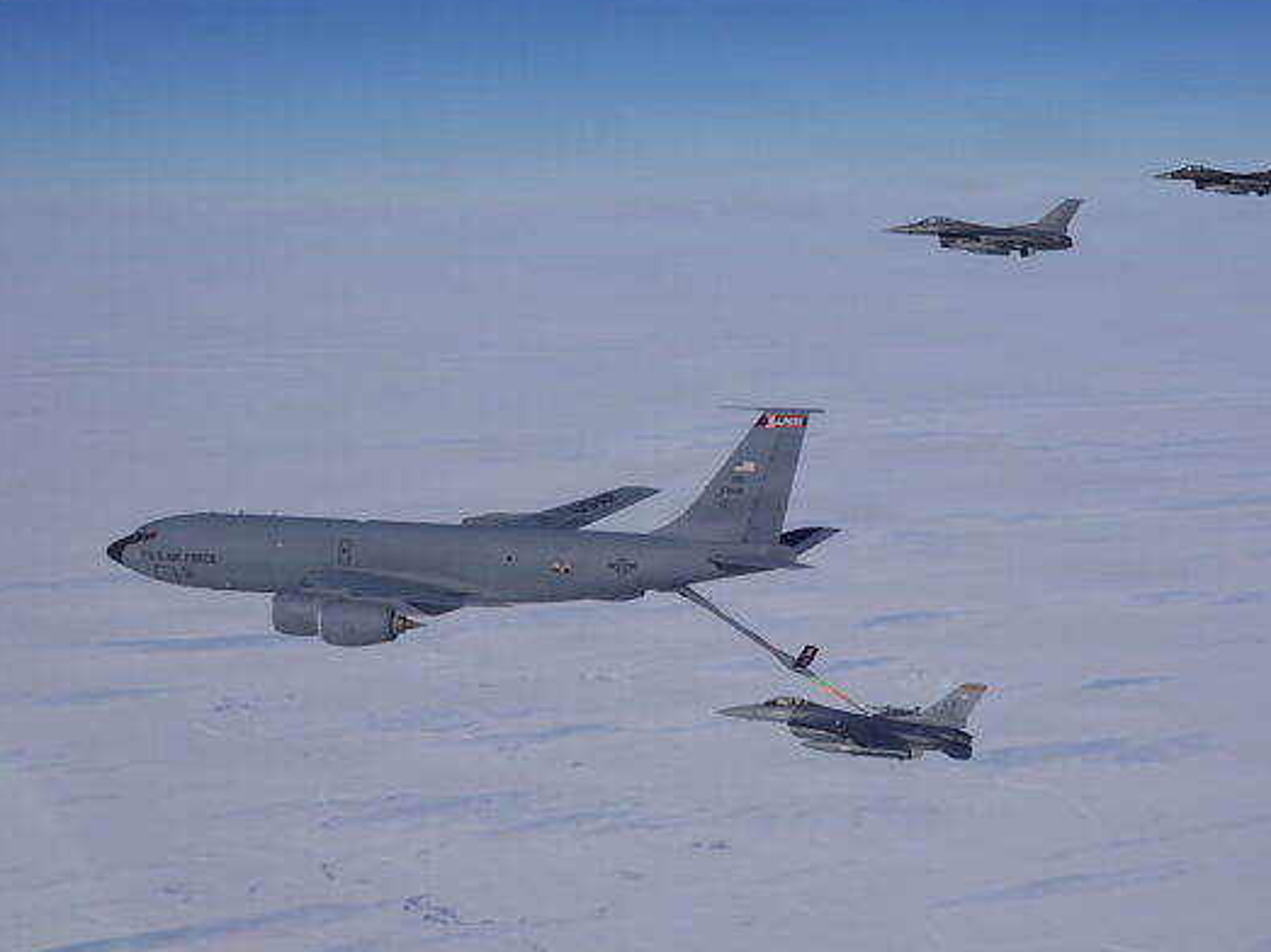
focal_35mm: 64
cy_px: 469
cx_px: 722
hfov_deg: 30.2
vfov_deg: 22.9
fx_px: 2349
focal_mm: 21.56
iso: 100
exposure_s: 1/1000
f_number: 8
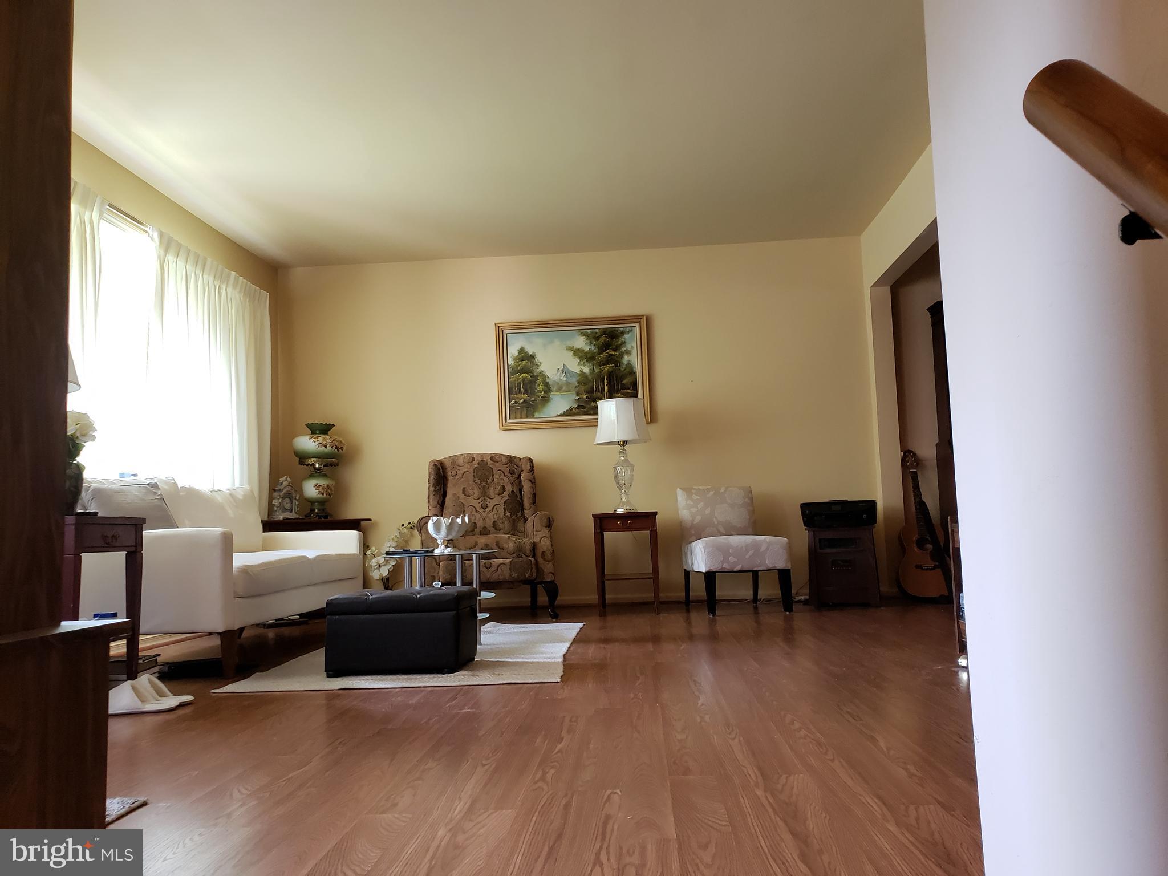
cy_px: 438
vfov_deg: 53.1
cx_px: 584
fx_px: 877
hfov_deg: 67.3
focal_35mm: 26
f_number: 2.4
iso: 320
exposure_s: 1/60
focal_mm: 4.3
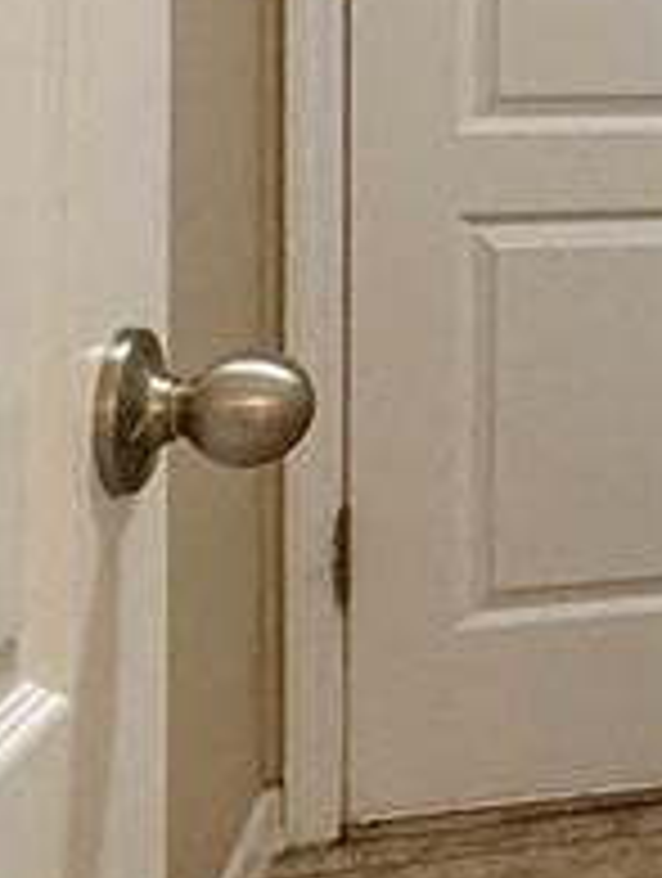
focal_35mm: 86
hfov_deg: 13.4
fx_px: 2186
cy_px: -32
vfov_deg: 21.8
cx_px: 1518
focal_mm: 2.22
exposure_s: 1/60
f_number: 2.2
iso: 500
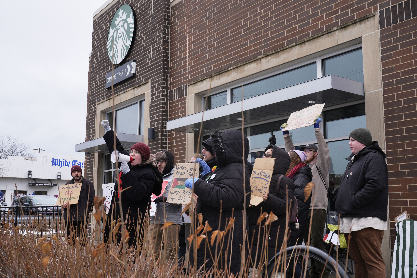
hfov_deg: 50.7
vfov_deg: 35.1
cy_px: 139
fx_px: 440
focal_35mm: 38
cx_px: 208
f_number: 9
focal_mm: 38
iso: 320
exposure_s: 1/160
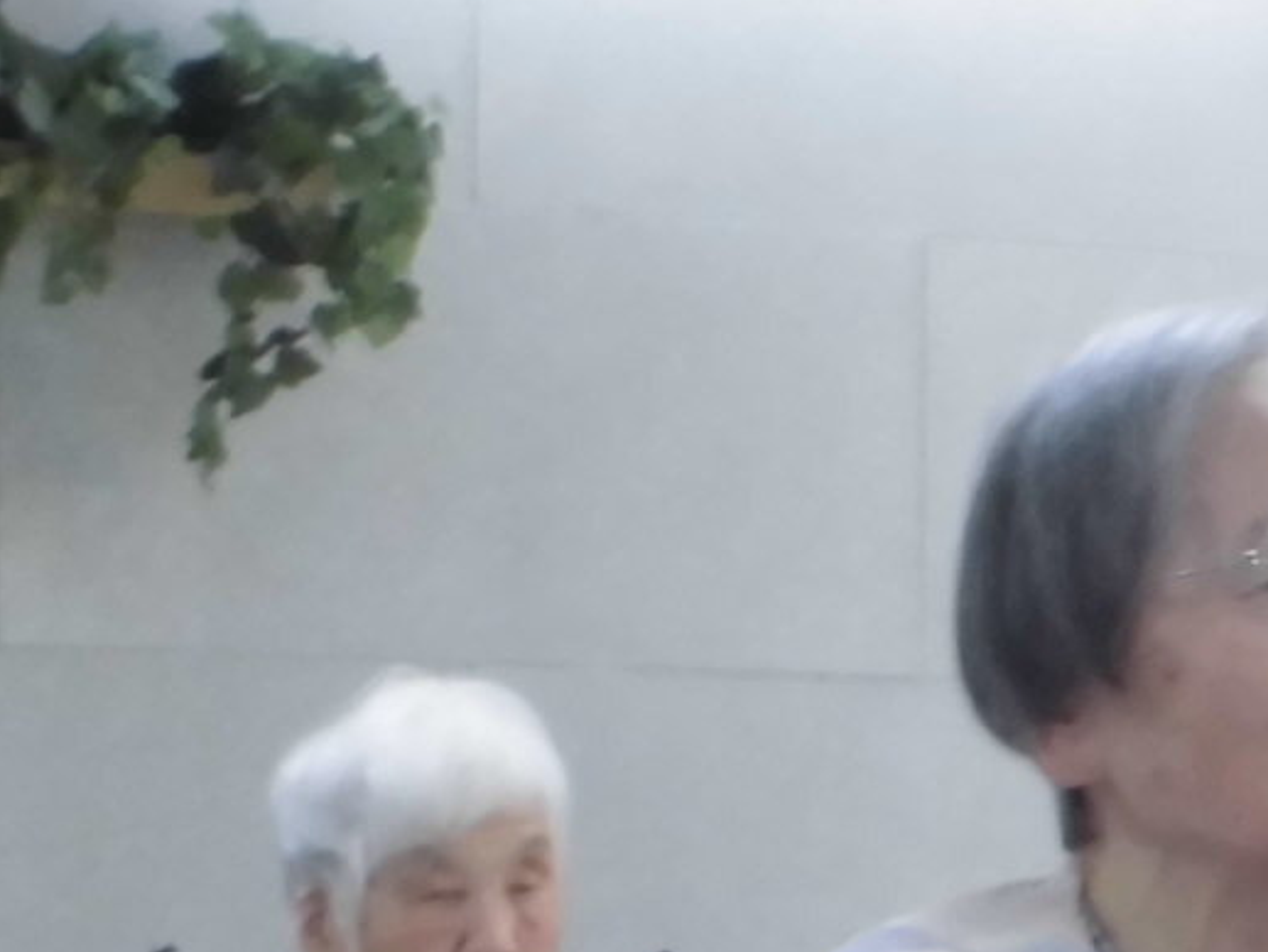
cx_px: 2271
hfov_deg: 6.7
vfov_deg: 5.1
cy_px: 1335
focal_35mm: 289
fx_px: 10589
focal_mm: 13.1
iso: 400
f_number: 6.1
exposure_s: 1/25
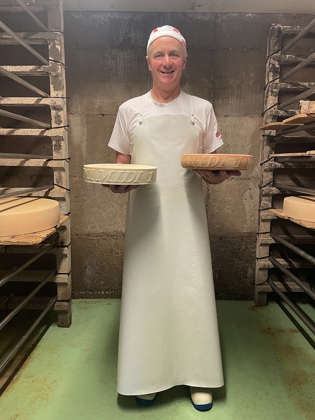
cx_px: 158
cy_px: 210
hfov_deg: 53.1
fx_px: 315
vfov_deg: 67.3
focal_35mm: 26
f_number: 1.6
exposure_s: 1/50
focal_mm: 4.2
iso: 160
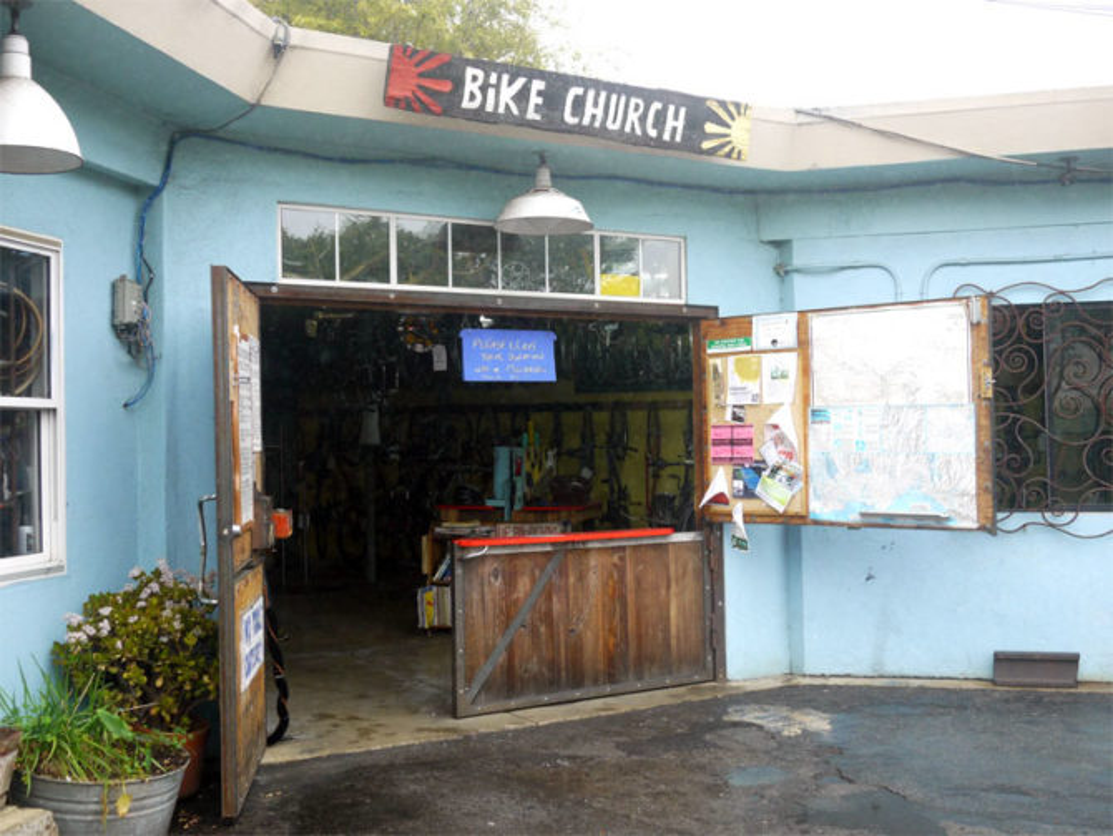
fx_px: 1287
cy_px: 418
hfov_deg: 46.8
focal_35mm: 40
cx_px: 556
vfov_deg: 36.0
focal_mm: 20
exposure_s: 1/400
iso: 400
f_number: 3.2
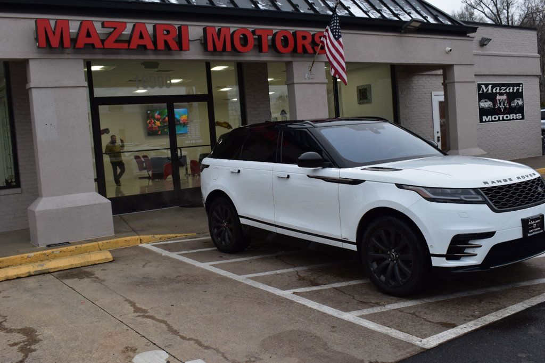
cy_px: 182
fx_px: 567
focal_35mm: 38
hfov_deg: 51.3
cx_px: 272
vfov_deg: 35.5
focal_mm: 25
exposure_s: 1/100
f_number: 9
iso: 400
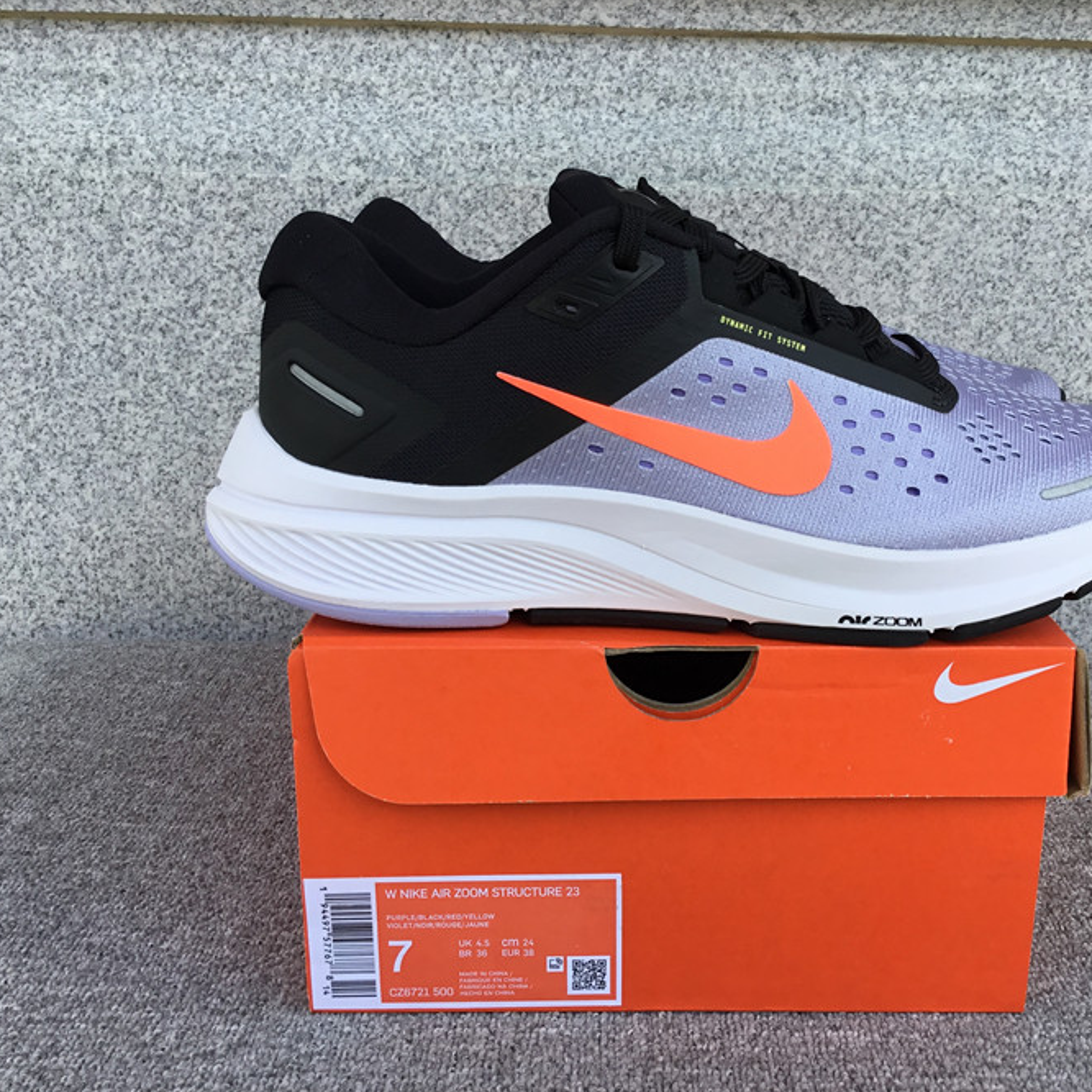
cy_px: 547
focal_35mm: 37
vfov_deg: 44.9
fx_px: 1321
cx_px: 676
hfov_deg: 44.6
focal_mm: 3.3
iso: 25
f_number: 2.4
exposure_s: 1/203
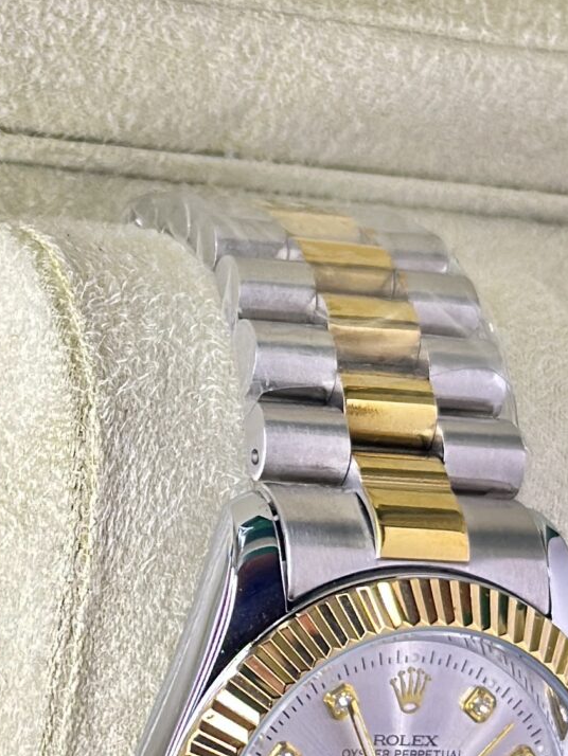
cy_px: 402
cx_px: 35
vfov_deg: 11.5
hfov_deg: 8.6
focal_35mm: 172
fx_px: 3761
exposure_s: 1/147
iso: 80
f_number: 1.78
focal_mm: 6.86
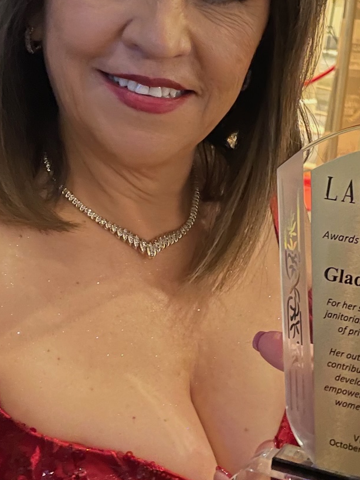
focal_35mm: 64
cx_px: 182
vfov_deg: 30.3
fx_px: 888
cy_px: 229
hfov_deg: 22.9
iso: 1000
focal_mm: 4.2
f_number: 1.6
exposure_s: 1/20
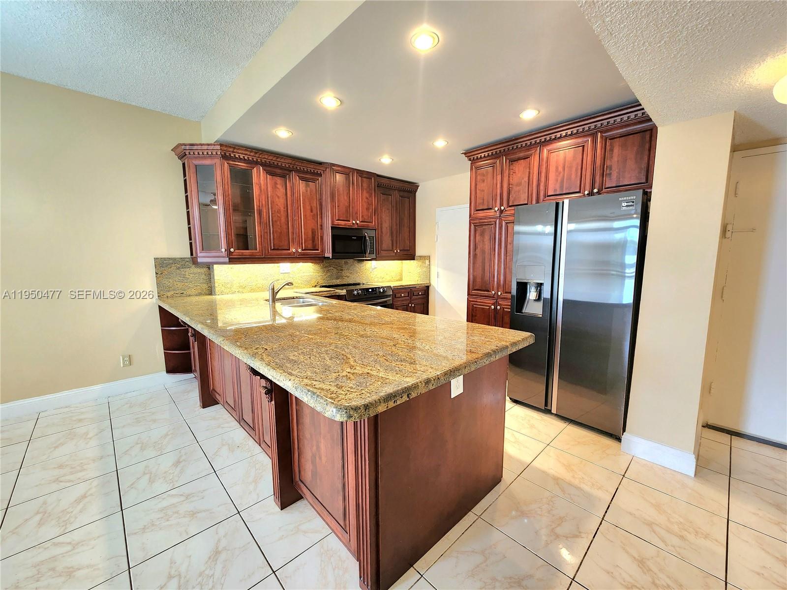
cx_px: 394
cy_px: 295
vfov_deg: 89.9
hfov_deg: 106.2
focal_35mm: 13
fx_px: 296
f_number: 2.2
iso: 200
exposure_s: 1/60.2
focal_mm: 2.2
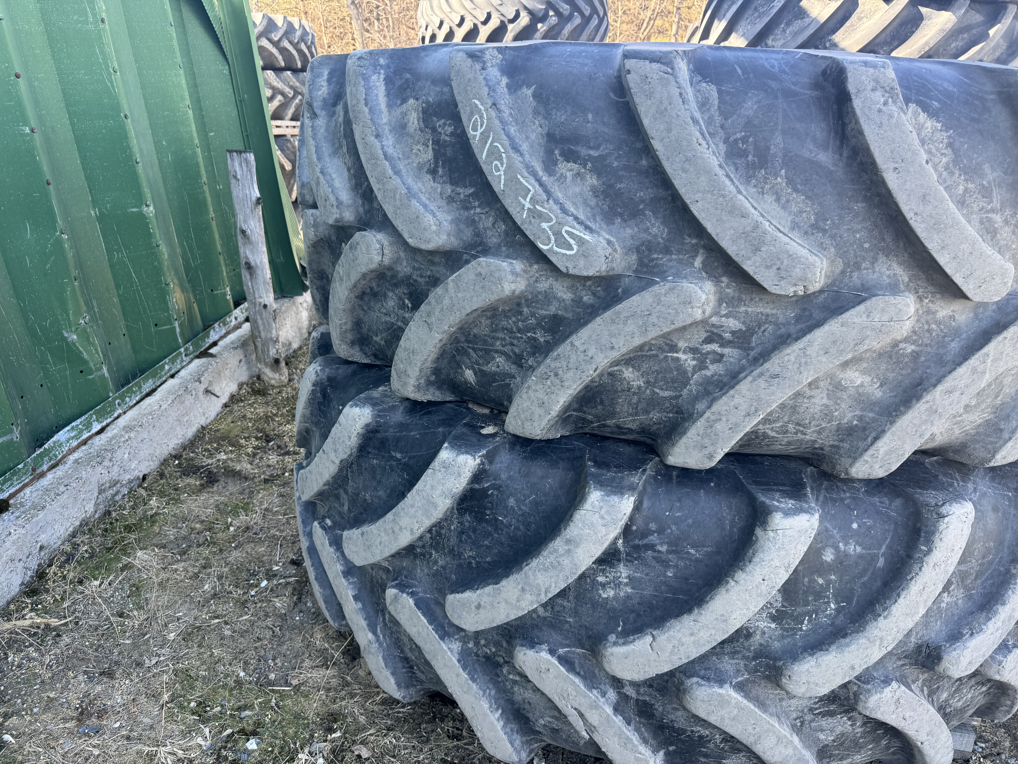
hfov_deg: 71.6
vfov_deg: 56.8
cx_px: 509
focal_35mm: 24
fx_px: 706
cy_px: 382
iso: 64
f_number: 1.78
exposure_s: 1/232
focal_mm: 6.76
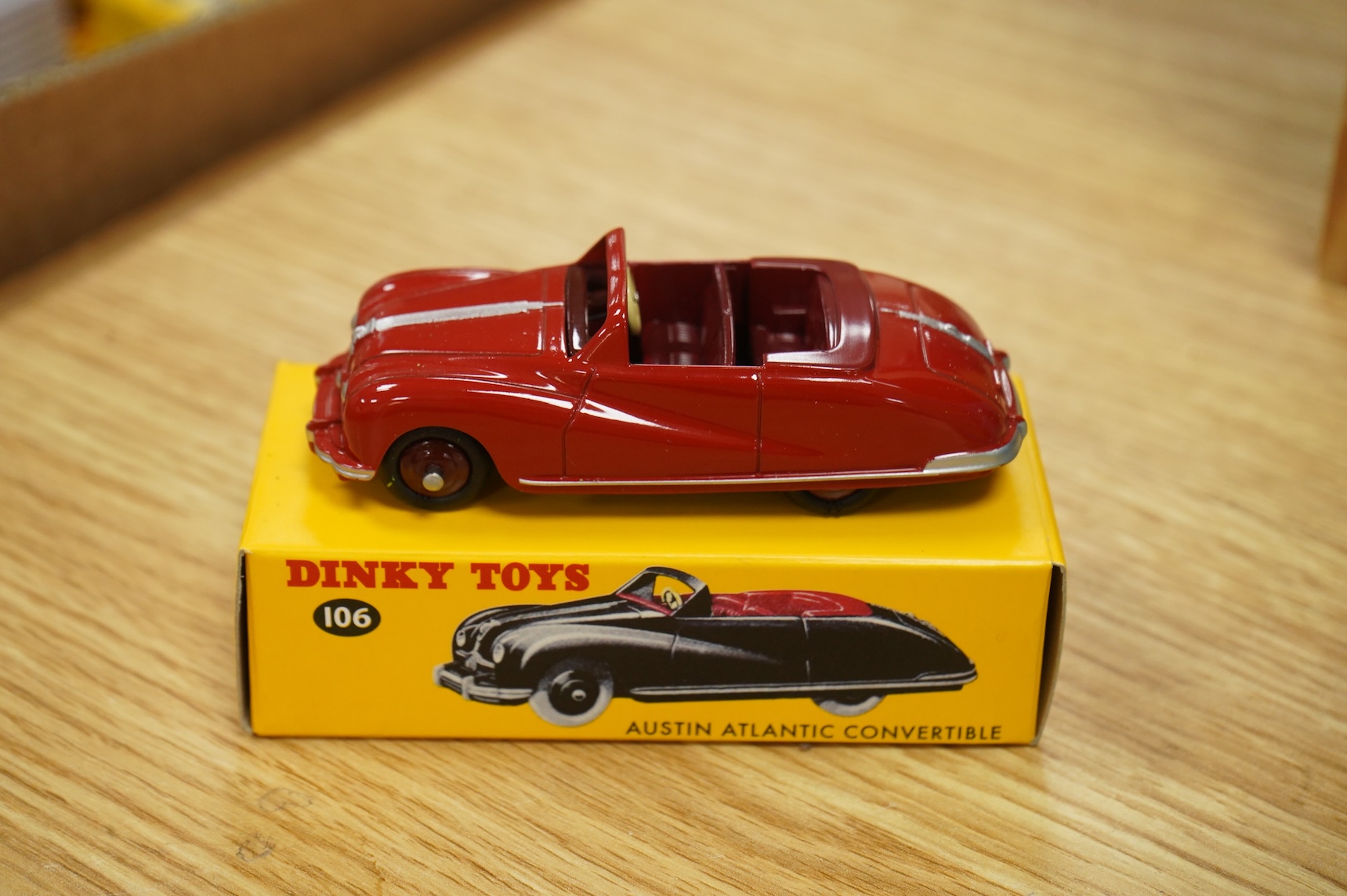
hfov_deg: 28.9
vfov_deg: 19.4
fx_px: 2617
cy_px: 448
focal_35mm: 70
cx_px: 674
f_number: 8
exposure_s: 1/100
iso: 2500
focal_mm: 70
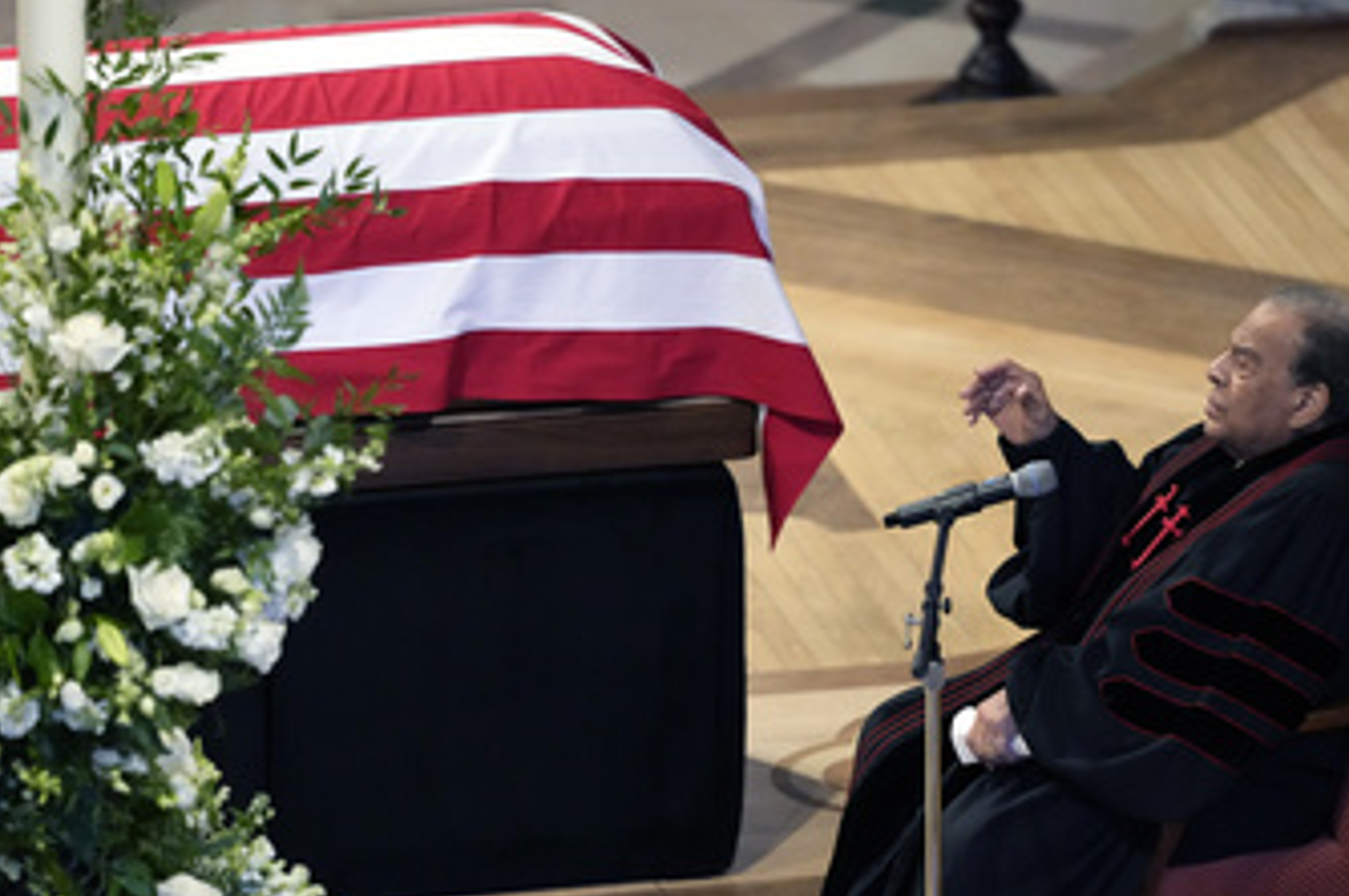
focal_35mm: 460
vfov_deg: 3.0
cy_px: 607
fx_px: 17220
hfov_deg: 4.5
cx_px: 711
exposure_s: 1/400
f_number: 2.8
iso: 6400
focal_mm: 300
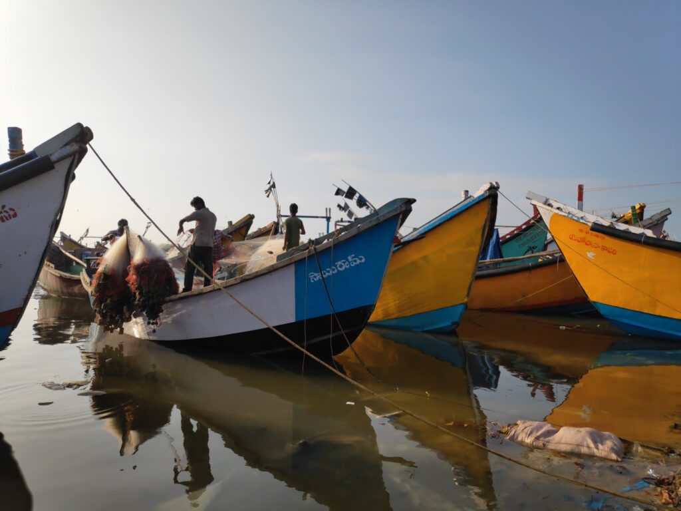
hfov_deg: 81.7
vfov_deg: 66.0
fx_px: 393
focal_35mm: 20
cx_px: 340
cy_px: 256
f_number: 1.9
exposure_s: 1/3330
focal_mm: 3.94
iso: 100
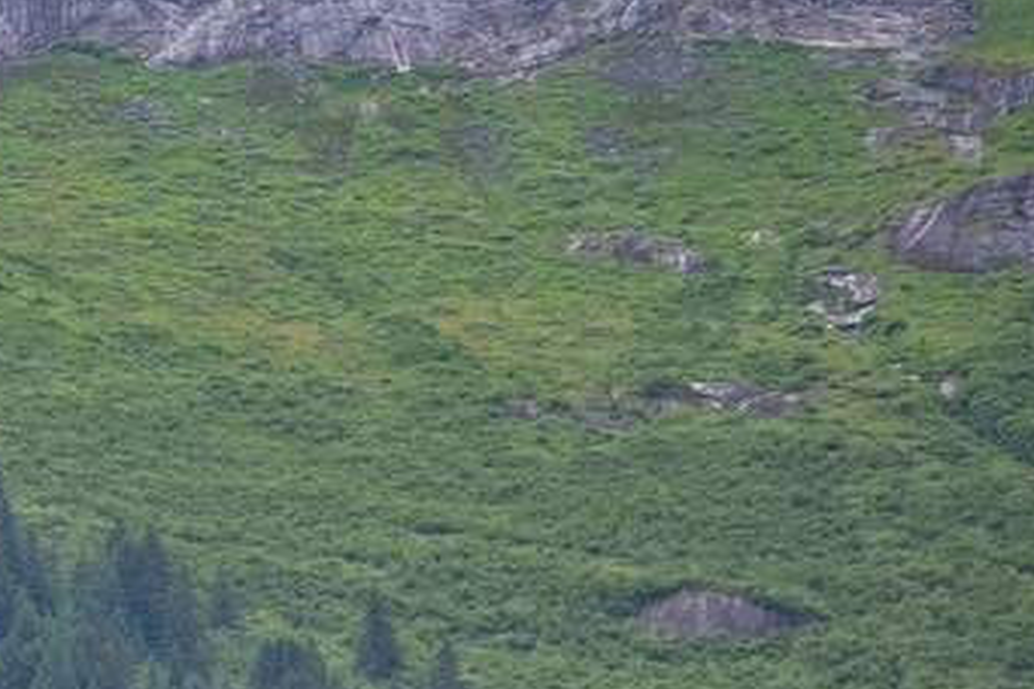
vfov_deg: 4.5
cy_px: 549
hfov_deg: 6.6
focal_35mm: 308
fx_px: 8842
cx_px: -628
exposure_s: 1/200
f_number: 4
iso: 160
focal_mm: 82
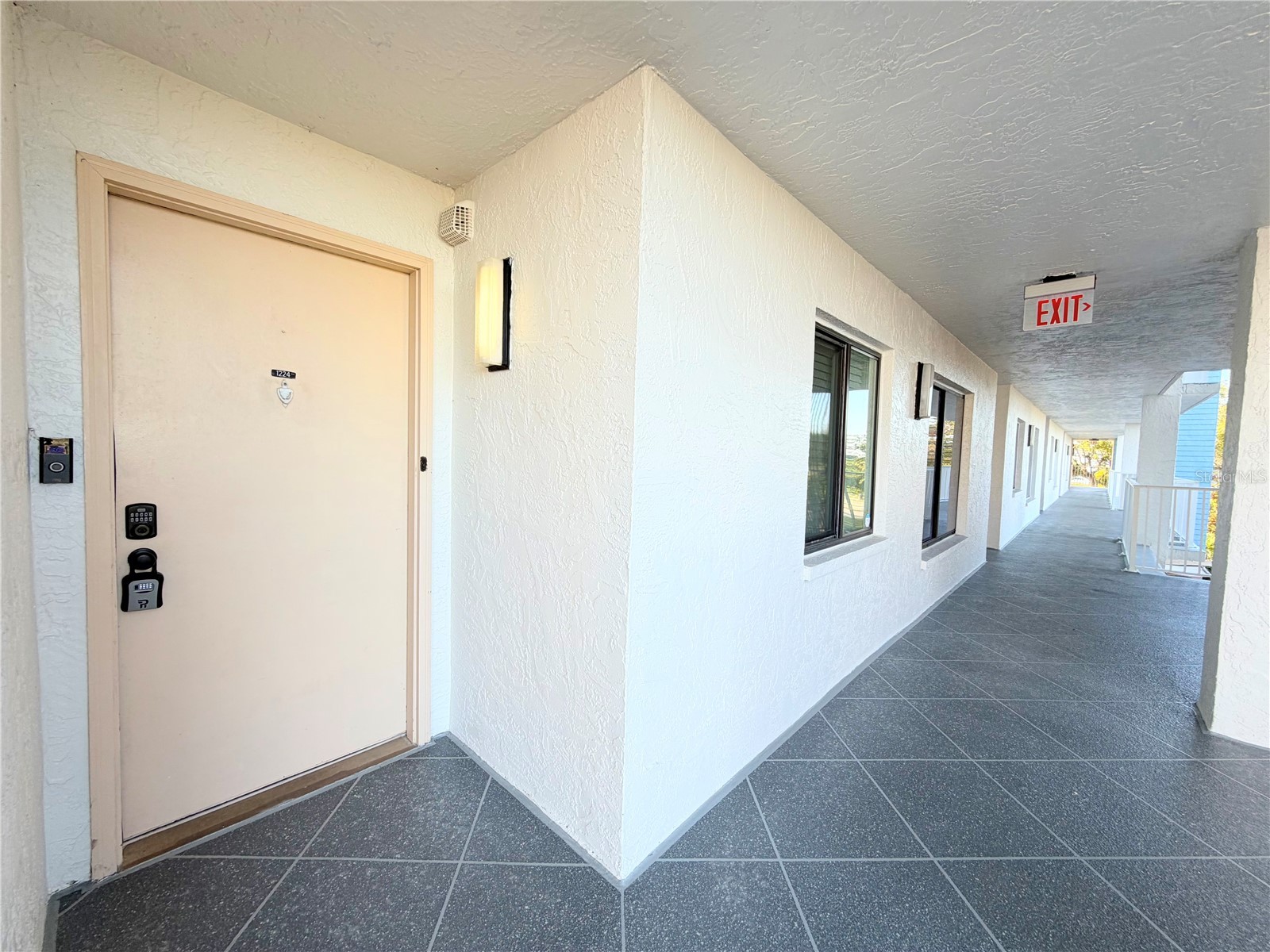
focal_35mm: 14
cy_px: 476
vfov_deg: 85.7
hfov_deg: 102.1
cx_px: 635
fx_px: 514
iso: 25
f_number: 2.2
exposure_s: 1/120
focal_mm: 2.22
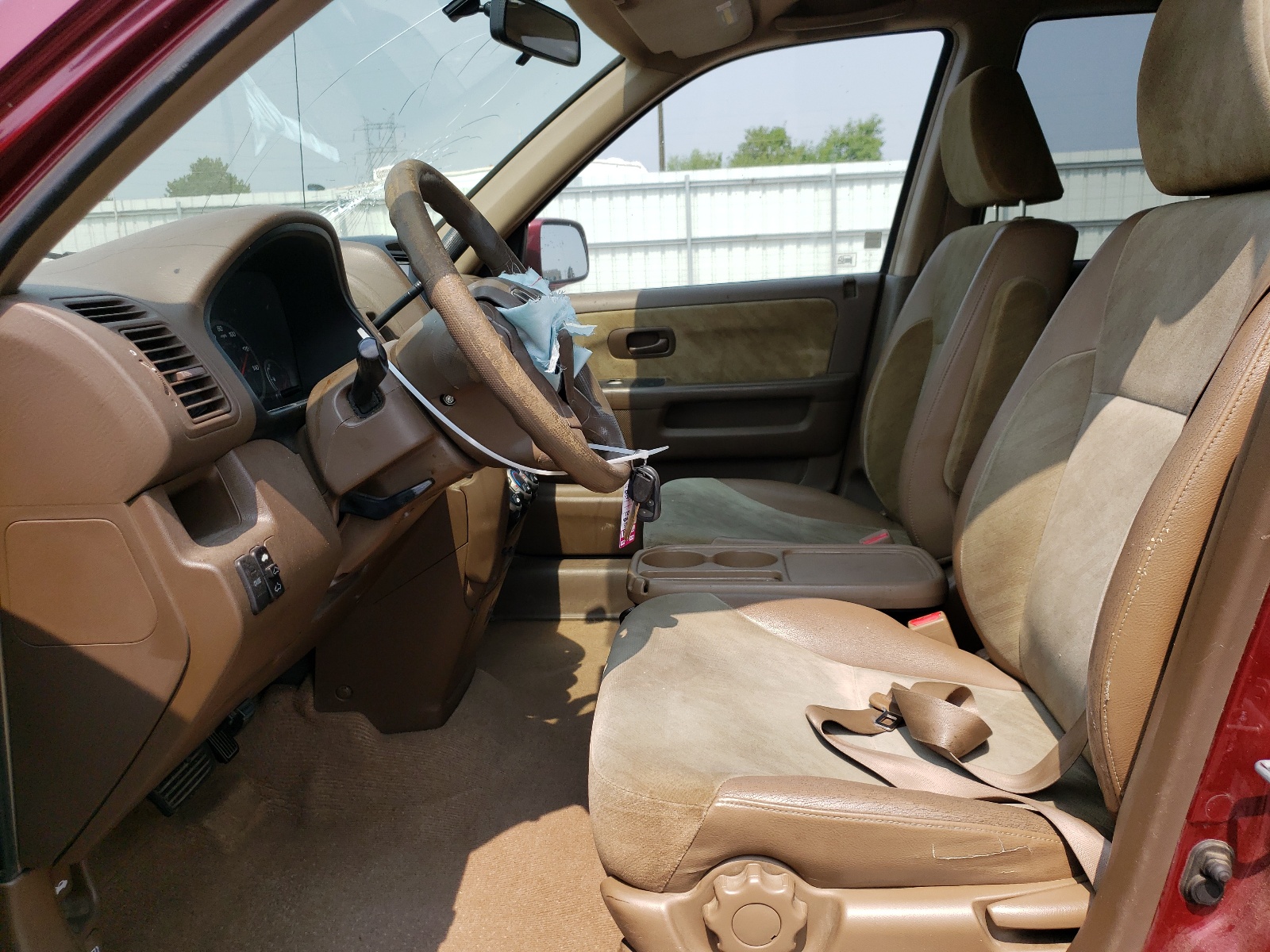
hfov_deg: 67.3
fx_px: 954
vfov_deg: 53.1
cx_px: 635
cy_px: 476
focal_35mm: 26
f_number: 1.5
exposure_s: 1/1667
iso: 50
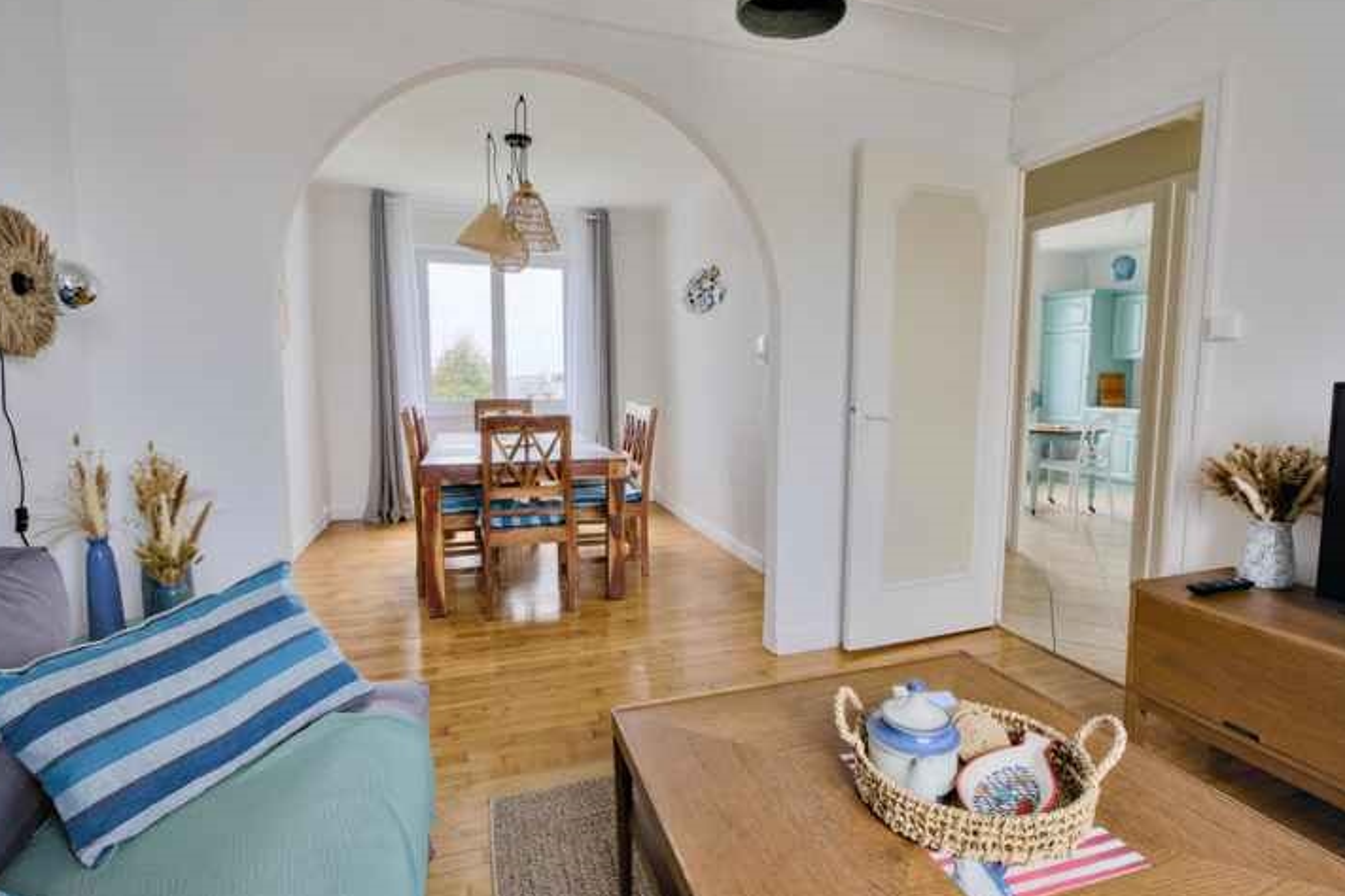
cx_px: 702
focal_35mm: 18
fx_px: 672
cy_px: 445
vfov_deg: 67.4
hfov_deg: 90.0
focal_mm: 16
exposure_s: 1/50
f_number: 8
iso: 800
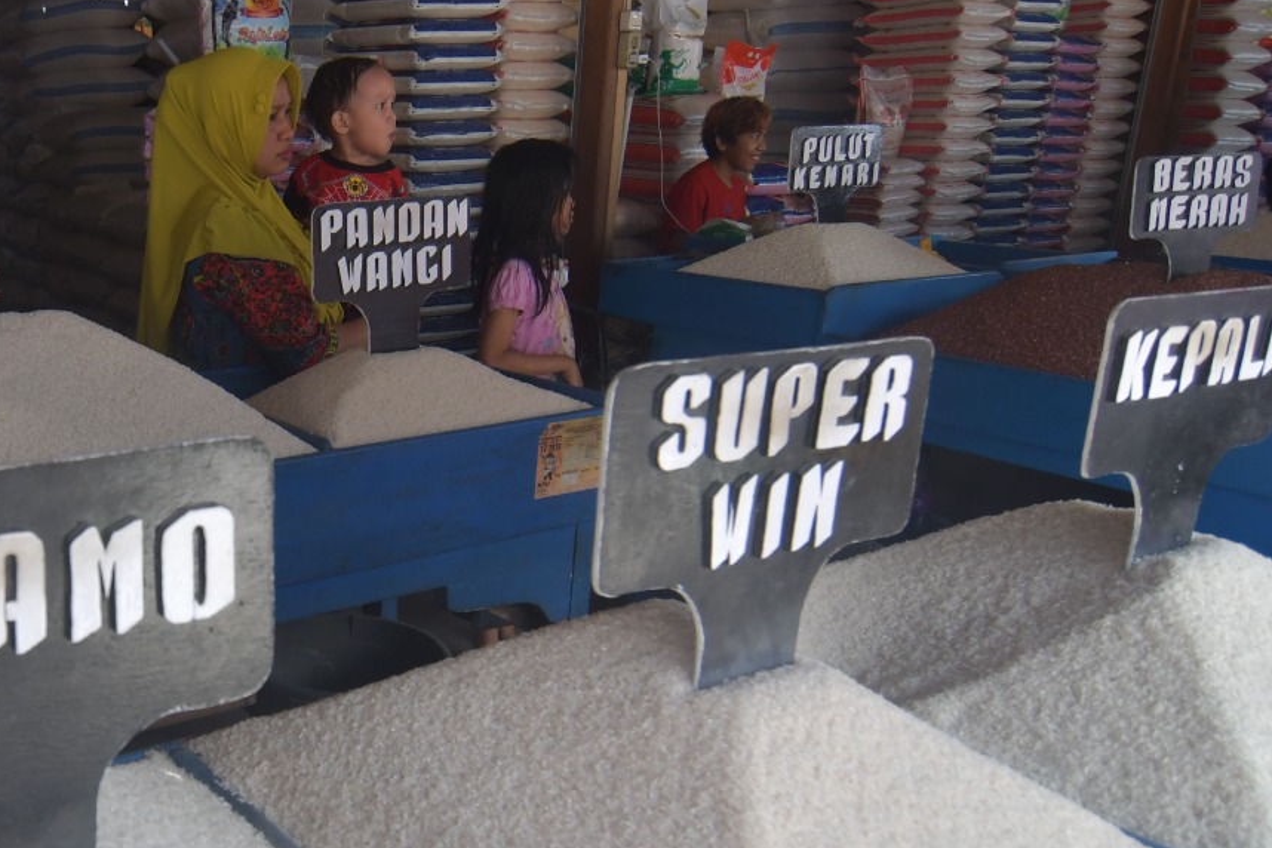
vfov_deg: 38.6
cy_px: 535
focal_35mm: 34
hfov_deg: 50.7
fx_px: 1201
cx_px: 173
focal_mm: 12
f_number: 4
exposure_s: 1/320
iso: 400
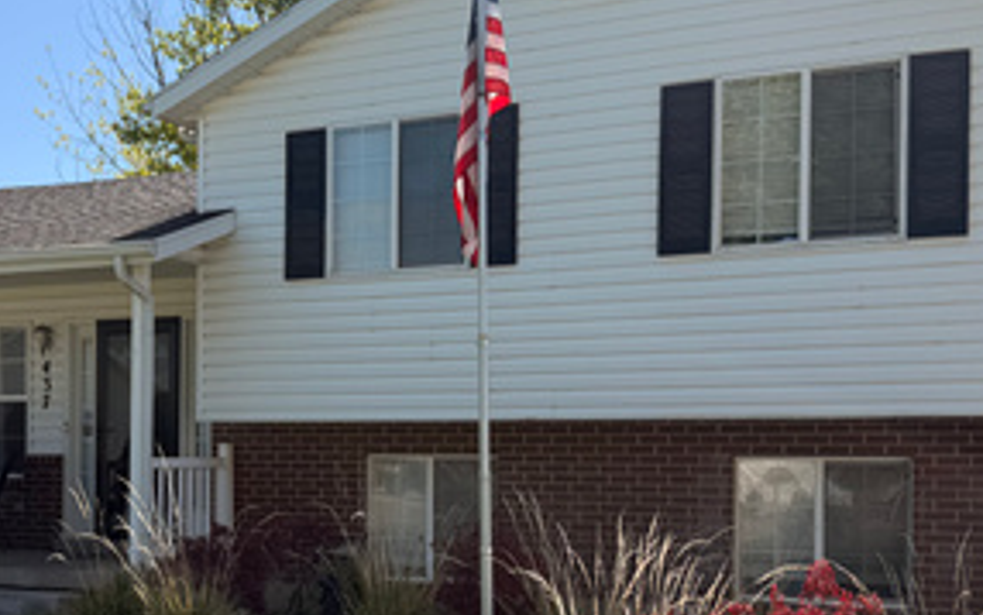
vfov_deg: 22.6
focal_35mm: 57
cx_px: 292
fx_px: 1528
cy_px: 443
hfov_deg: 35.2
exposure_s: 1/4673
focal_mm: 6.76
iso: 100
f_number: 1.78
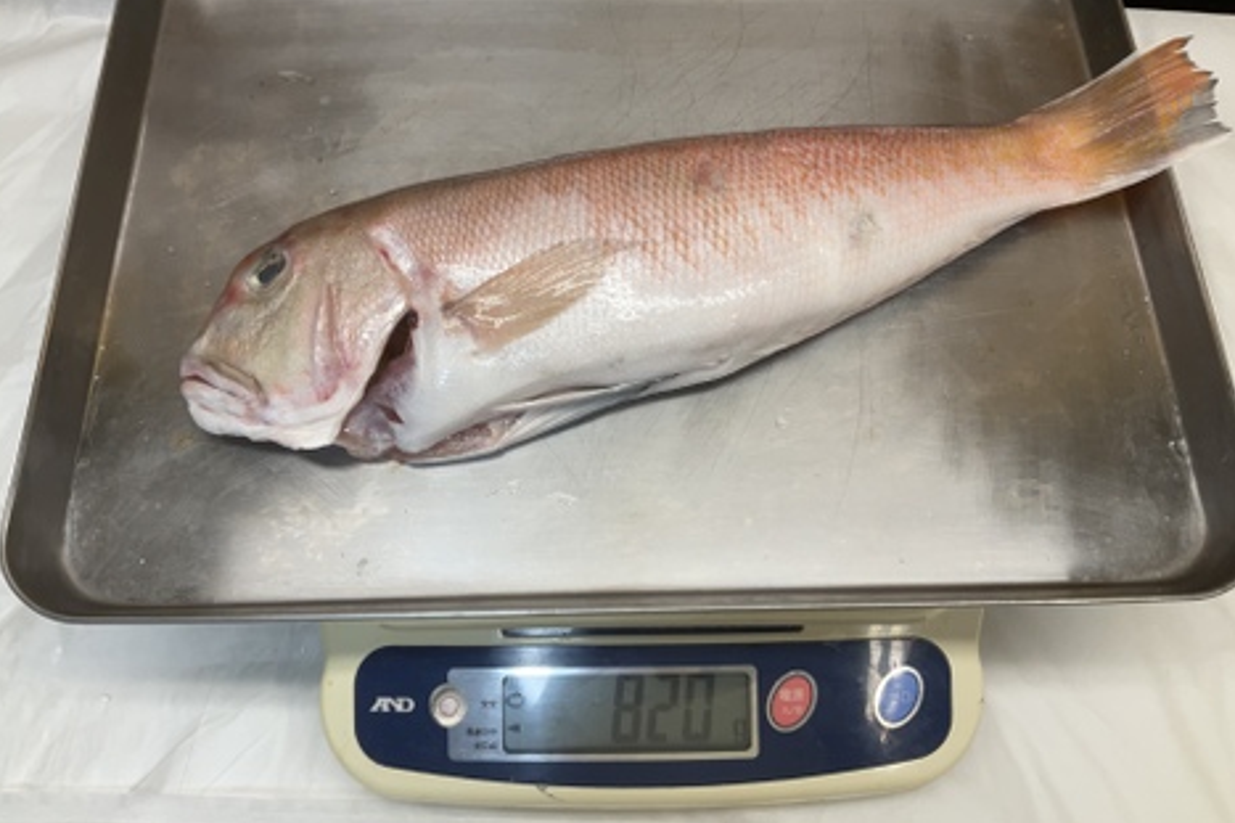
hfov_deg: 60.3
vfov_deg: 42.3
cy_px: 381
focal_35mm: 31
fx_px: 1063
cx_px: 616
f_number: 1.8
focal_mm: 3
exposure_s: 1/120
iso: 32
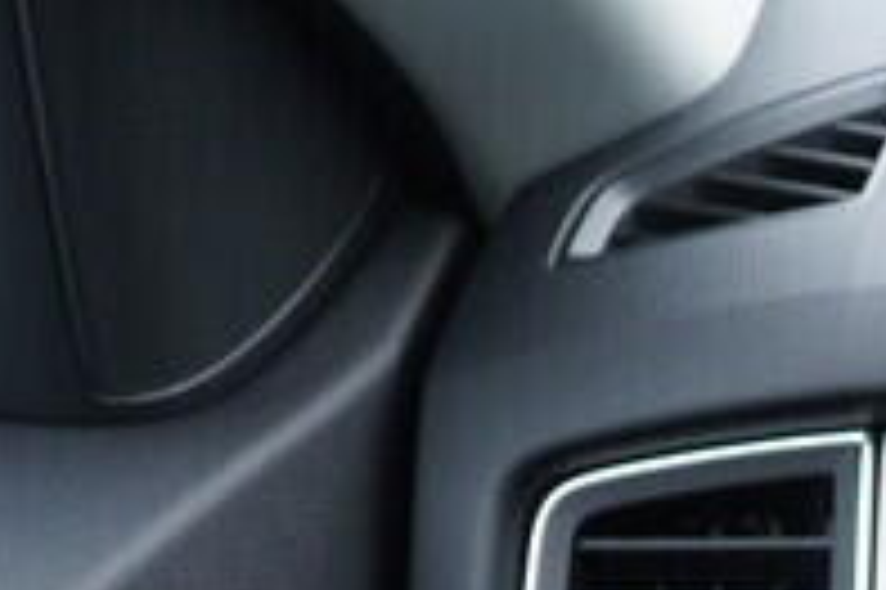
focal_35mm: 187
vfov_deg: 7.1
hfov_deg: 9.5
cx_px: 2276
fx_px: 4598
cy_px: 1173
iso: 320
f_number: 2.8
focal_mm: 24
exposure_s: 1/40
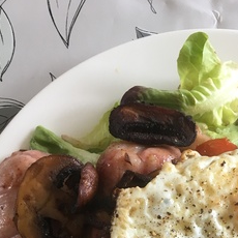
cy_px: 298
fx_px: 521
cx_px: 197
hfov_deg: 25.2
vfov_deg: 23.2
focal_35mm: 67
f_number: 2.2
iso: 64
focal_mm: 4.15
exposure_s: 1/33
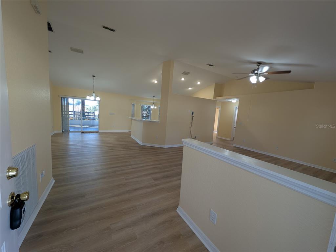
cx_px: 168
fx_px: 116
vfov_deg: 94.5
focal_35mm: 12
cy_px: 126
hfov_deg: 110.5
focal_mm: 2.23
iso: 53
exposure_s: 1/60
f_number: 1.95
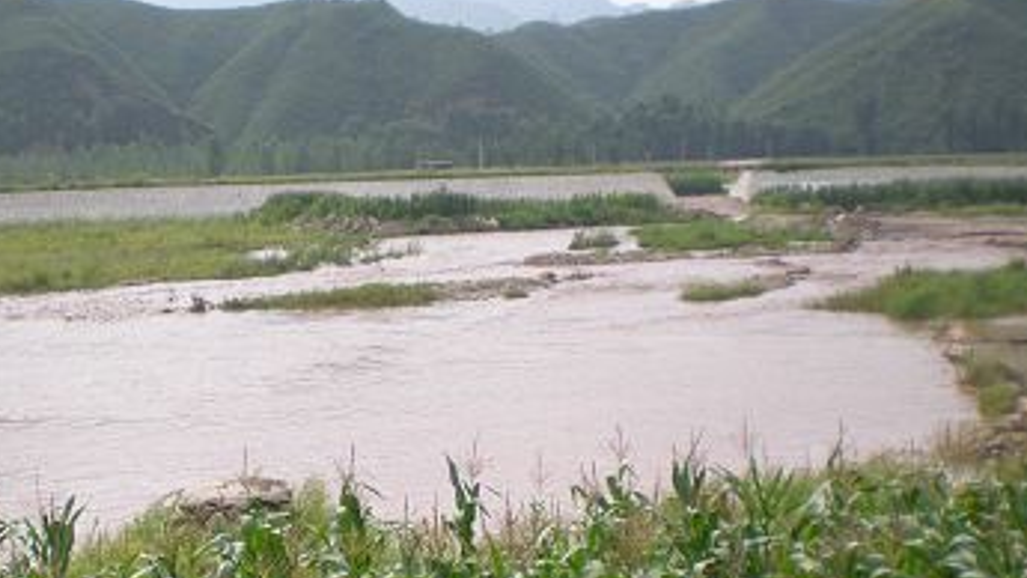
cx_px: 387
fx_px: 1634
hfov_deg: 34.7
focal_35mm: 60
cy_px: 466
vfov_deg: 19.8
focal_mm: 6.3
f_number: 4.6
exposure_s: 1/475
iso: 89
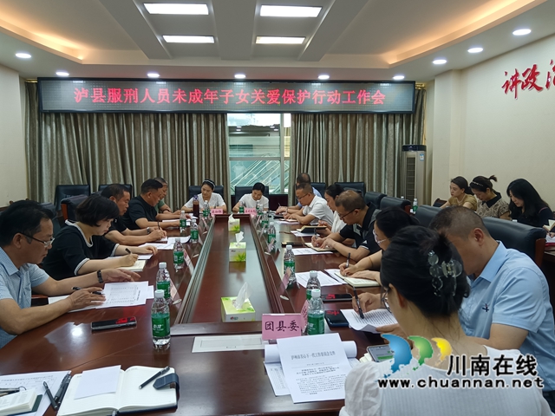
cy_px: 208
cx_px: 278
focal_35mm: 27
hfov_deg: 65.3
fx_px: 433
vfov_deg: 51.4
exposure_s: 1/50
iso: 449
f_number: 1.9
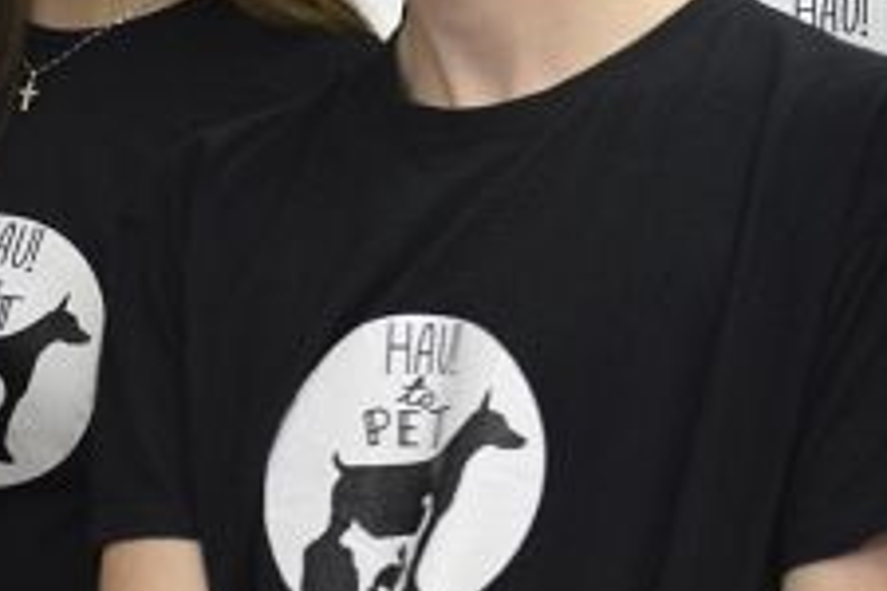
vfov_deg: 7.2
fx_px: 4730
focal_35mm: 192
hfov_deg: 10.7
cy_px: 236
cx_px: 355
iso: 400
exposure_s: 1/30
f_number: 3.8
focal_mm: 24
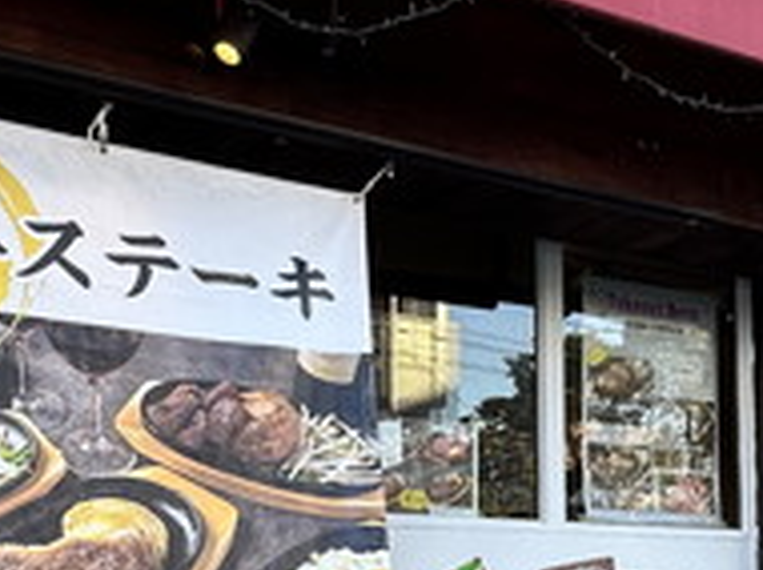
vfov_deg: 24.3
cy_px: 474
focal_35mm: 59
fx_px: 1299
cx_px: 514
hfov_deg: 32.4
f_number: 2.2
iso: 40
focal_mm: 2.22
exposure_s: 1/141
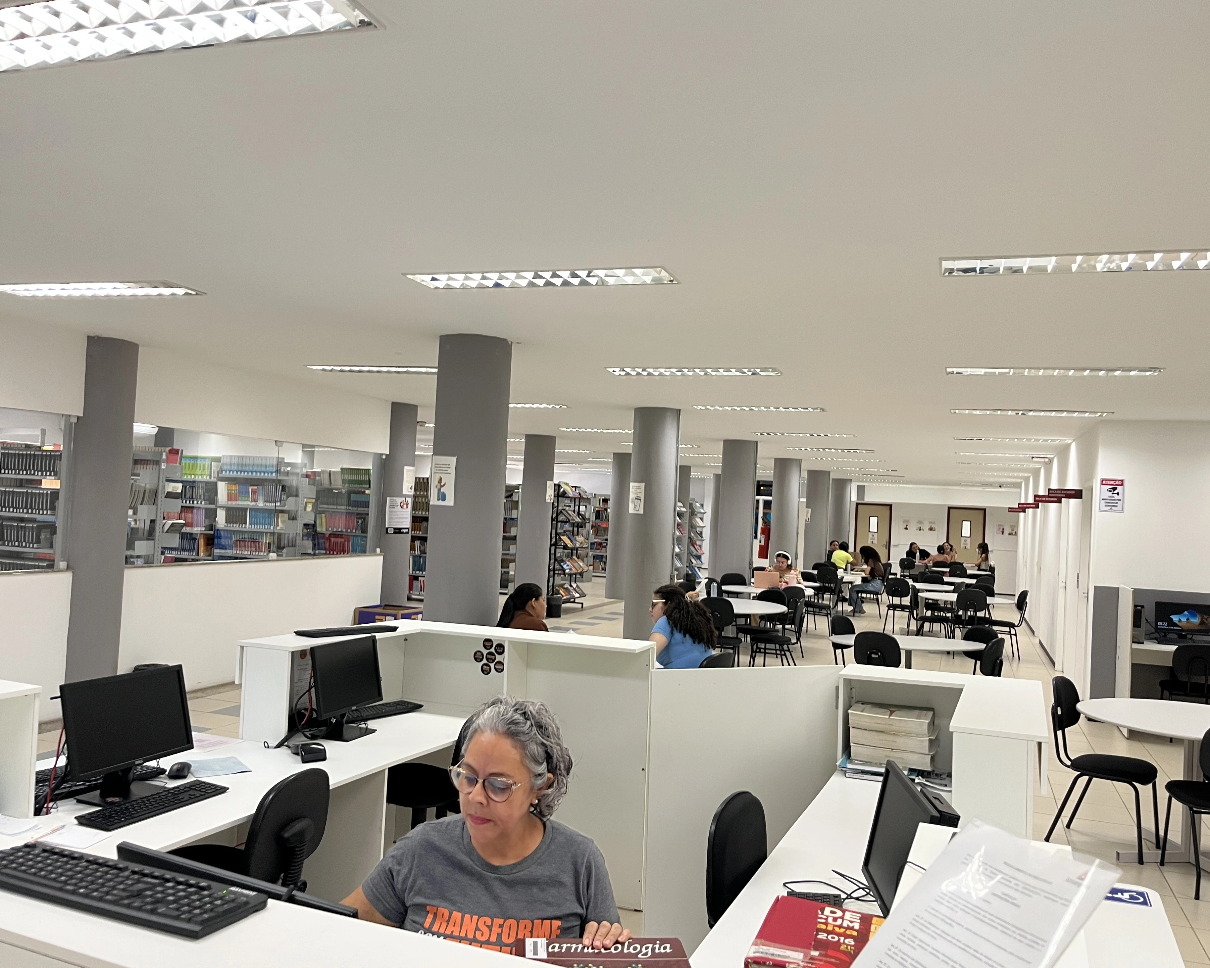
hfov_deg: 62.2
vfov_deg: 51.5
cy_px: 478
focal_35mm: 28
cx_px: 615
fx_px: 1003
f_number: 1.6
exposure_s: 1/60
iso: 80
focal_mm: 5.1
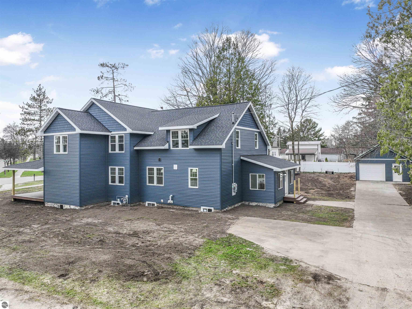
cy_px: 154
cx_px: 206
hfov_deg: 71.6
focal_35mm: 24
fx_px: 286
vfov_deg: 56.8
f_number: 2.8
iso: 400
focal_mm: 12.29
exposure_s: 1/160
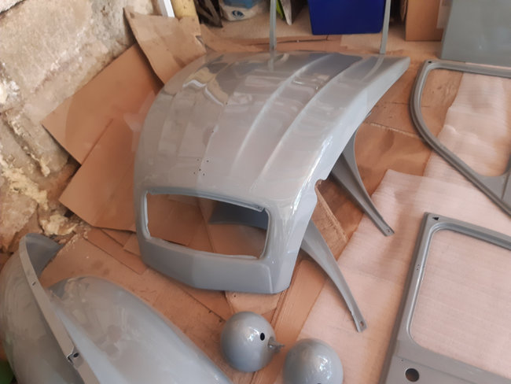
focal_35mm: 26
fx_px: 384
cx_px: 256
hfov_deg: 67.3
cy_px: 192
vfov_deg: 53.1
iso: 250
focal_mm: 3.92
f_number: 1.7
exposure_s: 1/25
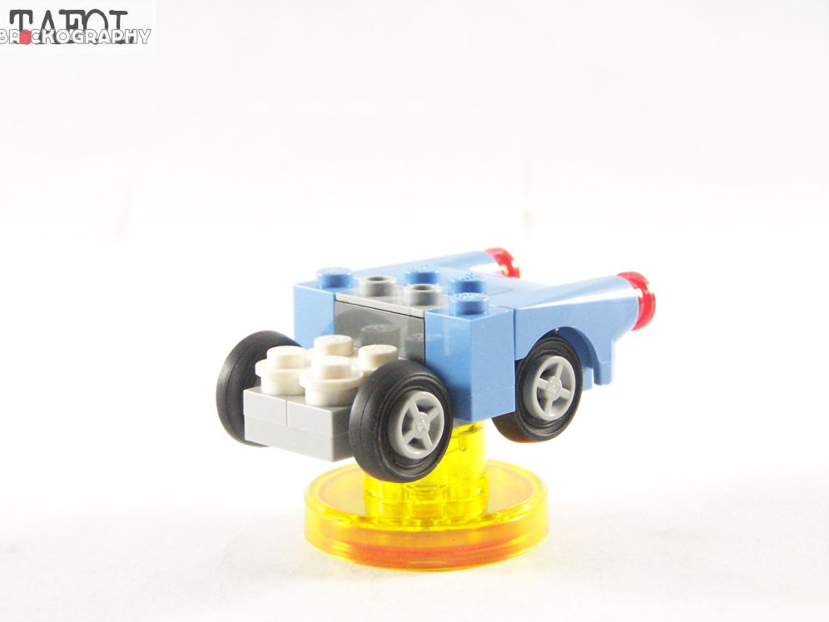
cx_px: 408
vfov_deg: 13.7
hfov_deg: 18.2
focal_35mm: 108
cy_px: 312
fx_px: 2586
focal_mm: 17.5
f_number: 3.2
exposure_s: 1/60
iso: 400
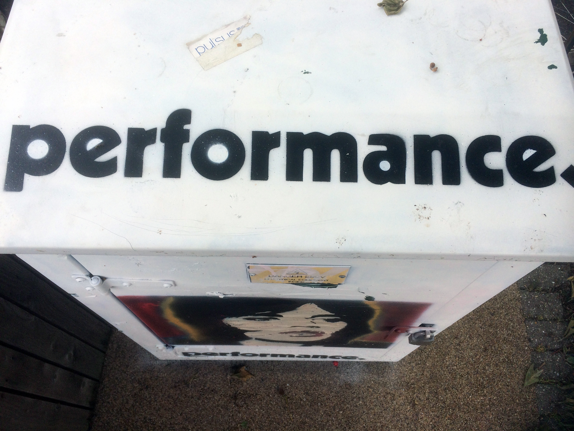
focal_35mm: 29
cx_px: 287
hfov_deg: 61.7
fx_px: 481
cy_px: 216
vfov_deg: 48.2
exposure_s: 1/339
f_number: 2.2
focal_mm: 4.15
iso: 32
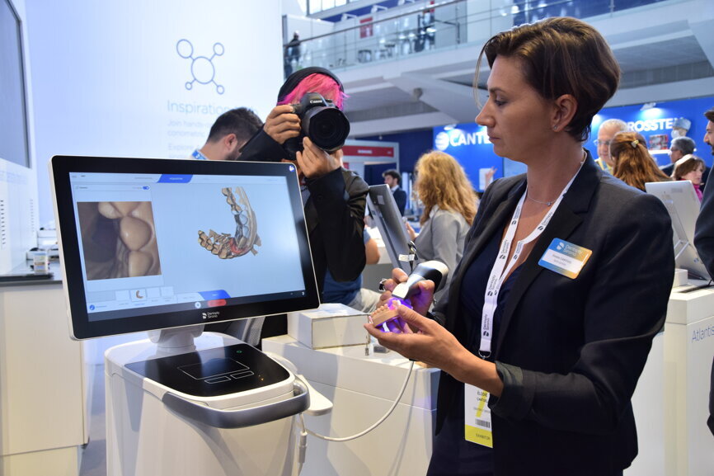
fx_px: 744
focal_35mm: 38
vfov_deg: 35.5
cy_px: 238
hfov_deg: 51.3
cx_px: 357
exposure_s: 1/160
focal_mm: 25
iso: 1000
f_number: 5.6
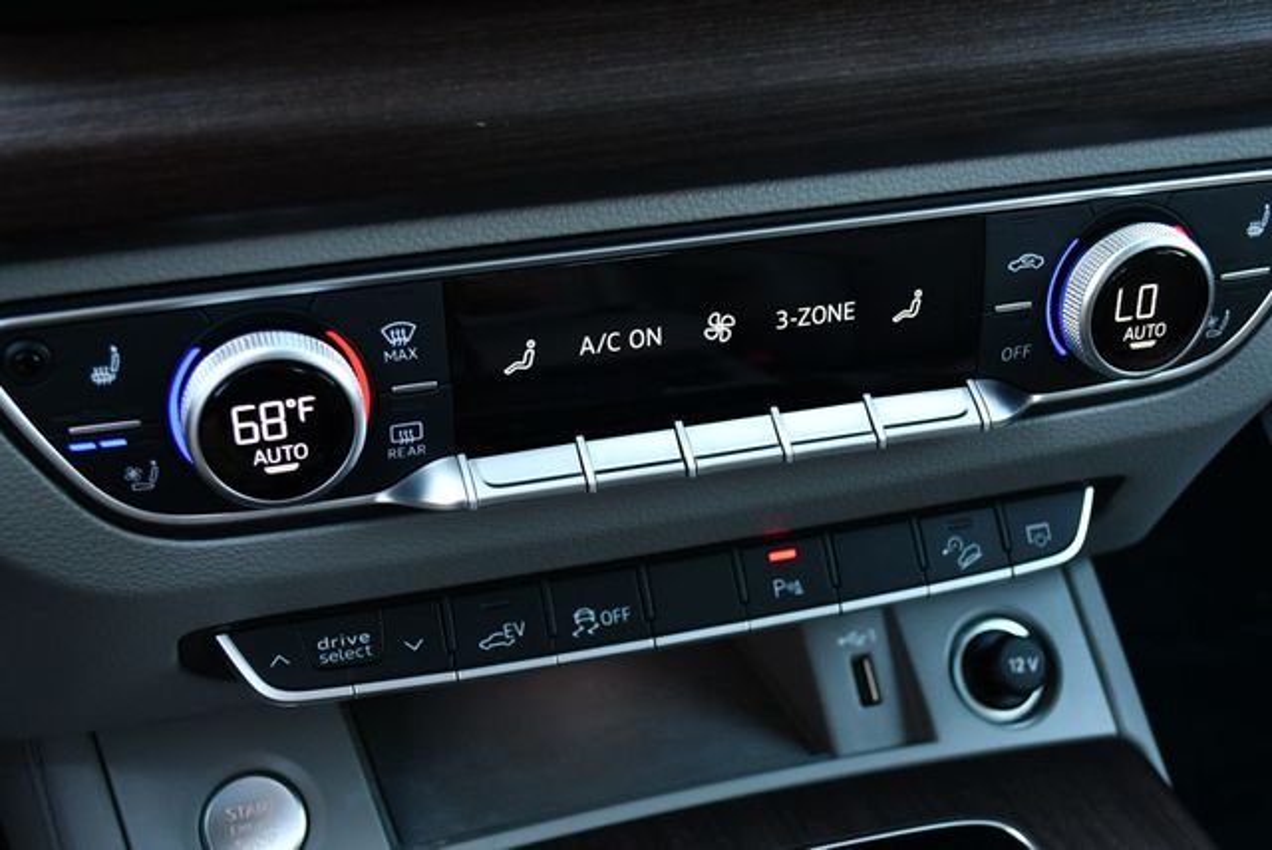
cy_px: 425
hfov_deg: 38.2
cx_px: 636
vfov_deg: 26.0
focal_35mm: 52
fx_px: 1839
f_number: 4.2
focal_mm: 26
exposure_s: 1/125
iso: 900
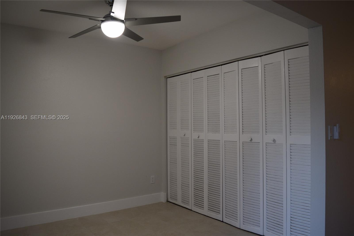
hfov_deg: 67.3
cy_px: 118
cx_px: 177
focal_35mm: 27
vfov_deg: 48.0
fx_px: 266
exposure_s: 1/60
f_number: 4
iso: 400
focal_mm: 18
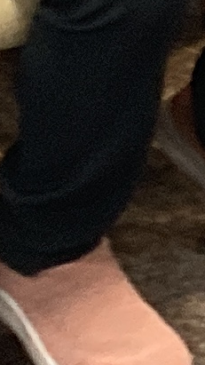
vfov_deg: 7.7
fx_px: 2591
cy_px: -337
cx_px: 1329
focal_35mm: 268
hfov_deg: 3.7
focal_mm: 3.3
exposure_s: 1/50
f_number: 2.4
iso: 80
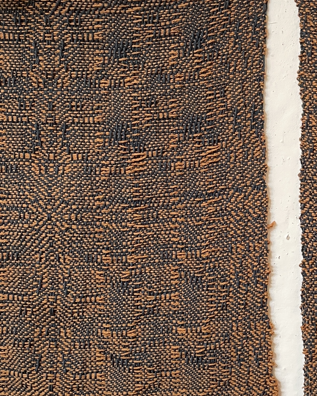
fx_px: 786
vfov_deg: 28.2
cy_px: 246
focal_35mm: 67
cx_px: 320
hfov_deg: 21.9
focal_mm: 4.2
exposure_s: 1/60
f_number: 1.6
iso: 160
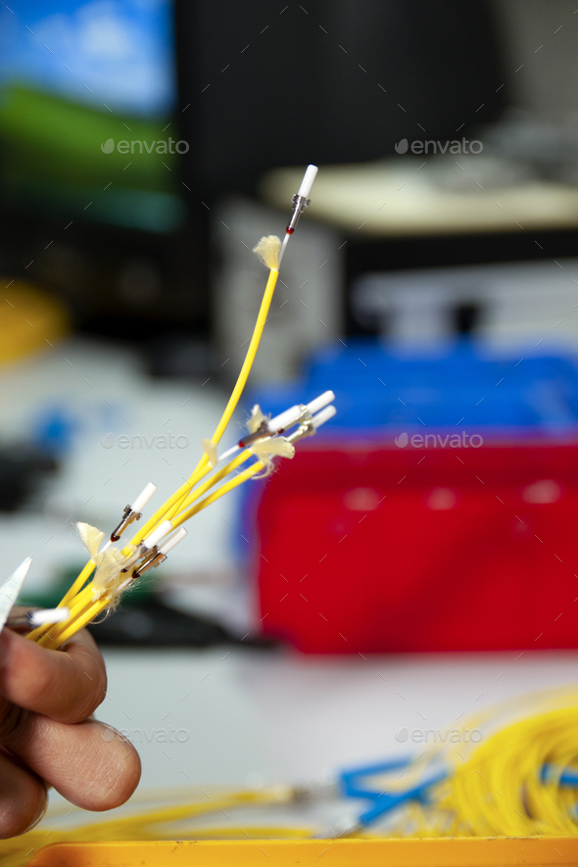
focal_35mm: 75
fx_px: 1806
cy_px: 434
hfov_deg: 18.2
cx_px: 289
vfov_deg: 27.0
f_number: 2.8
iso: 200
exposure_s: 1/100
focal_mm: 50
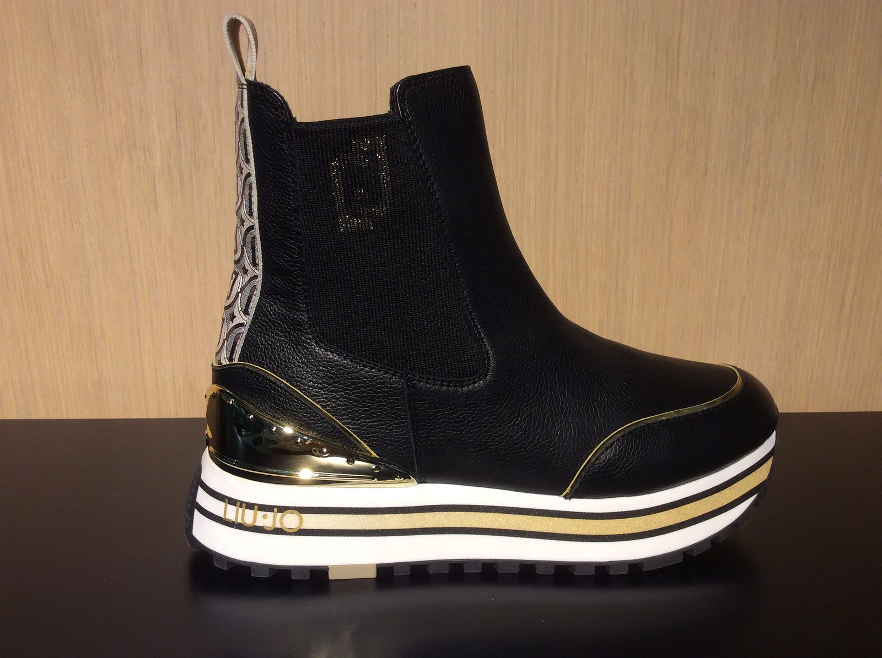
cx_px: 441
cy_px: 329
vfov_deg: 44.1
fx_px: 814
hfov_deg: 56.9
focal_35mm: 32
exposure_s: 1/50
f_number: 2.4
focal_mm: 3.3
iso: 50
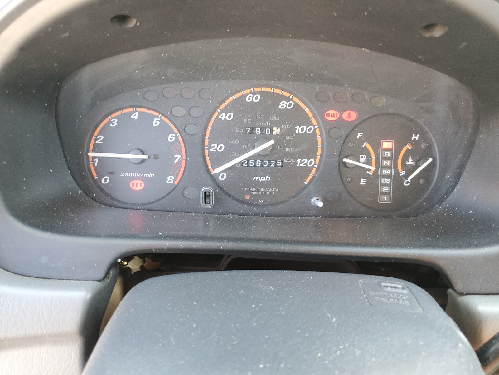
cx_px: 250
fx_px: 375
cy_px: 188
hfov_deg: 67.3
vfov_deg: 53.1
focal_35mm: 26
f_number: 1.5
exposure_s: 1/60.2
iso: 121
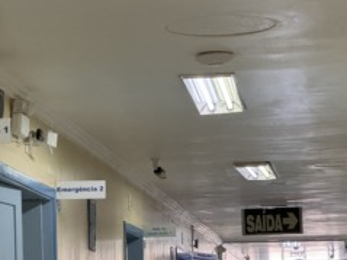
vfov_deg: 9.4
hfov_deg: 12.6
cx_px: 166
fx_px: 1573
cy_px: 246
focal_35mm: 157
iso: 200
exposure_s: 1/120
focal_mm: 9
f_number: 2.8
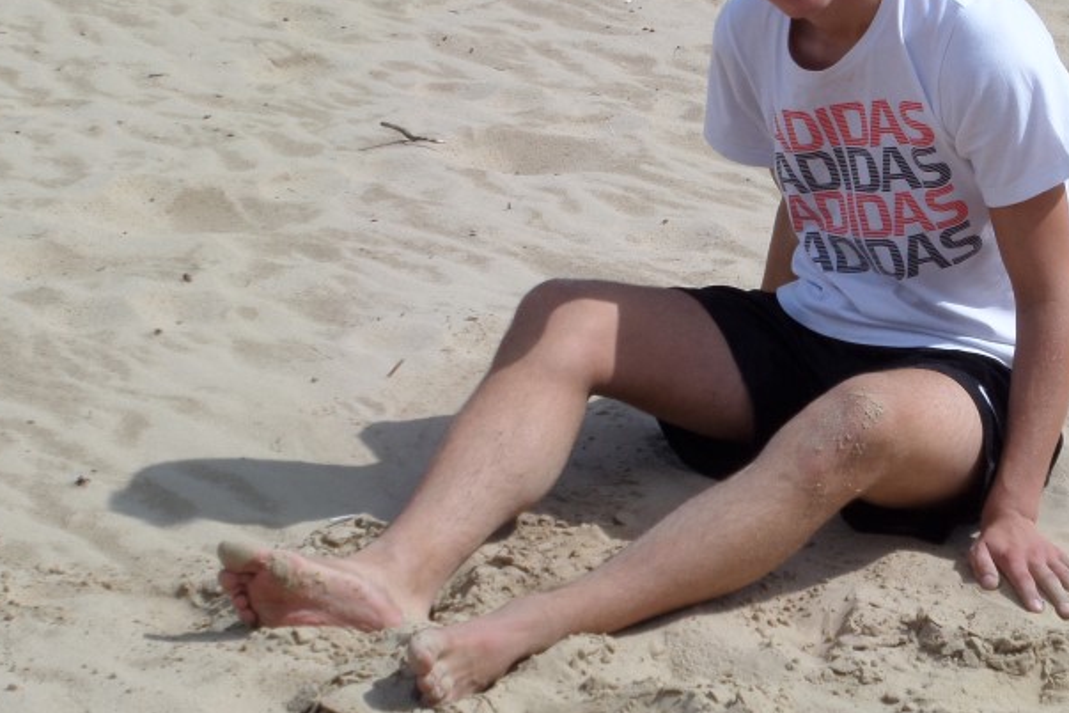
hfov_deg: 15.8
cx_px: 798
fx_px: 3830
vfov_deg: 10.6
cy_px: 287
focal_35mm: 129
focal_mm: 11.9
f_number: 4.8
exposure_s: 1/750
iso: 80
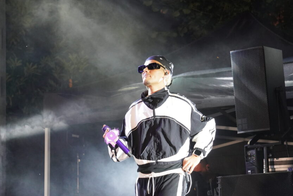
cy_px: 116
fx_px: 1319
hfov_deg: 12.7
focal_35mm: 162
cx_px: 135
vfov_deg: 8.5
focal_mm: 88
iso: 1600
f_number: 5
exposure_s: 1/160
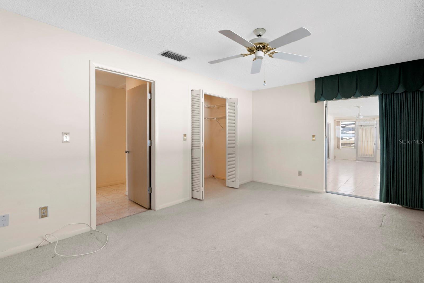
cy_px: 142
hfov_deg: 96.7
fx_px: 188
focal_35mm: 16
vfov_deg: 73.8
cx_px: 212
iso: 200
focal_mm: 16
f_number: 9
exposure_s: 1.6
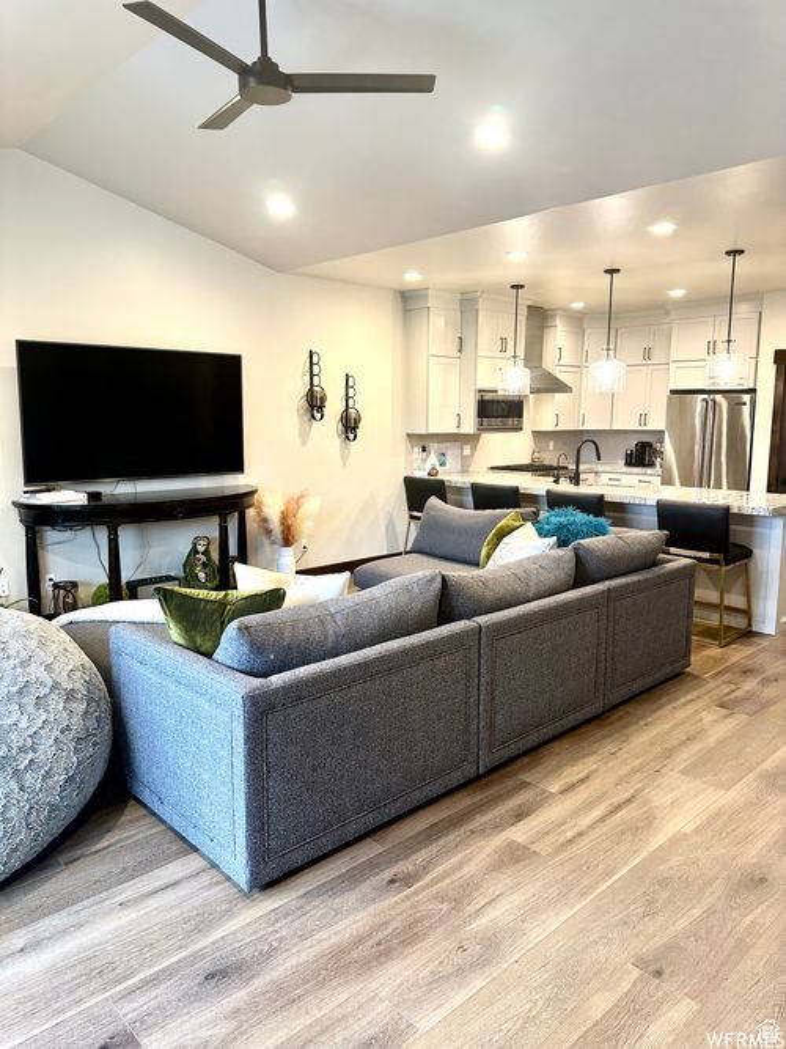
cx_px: 393
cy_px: 524
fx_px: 727
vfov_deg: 71.6
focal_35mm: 24
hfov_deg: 56.8
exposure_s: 1/60
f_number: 1.78
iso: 125
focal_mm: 6.86
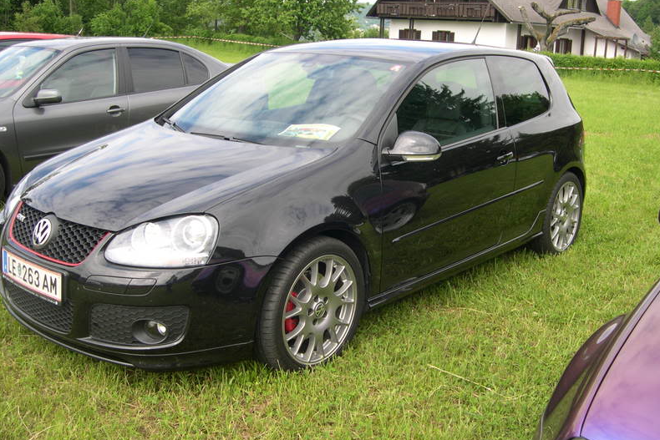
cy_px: 220
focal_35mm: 40
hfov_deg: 48.5
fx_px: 733
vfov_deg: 33.4
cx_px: 333
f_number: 2.8
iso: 100
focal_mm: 8
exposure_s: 1/440
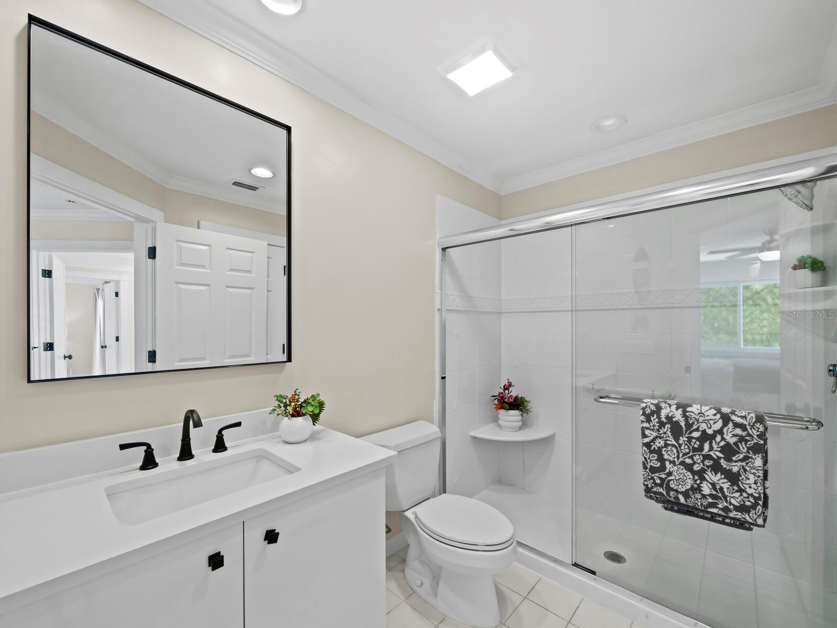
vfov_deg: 85.7
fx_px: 339
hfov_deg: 102.0
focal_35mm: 14
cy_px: 314
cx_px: 418
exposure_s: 1/4
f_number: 11
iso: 250
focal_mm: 7
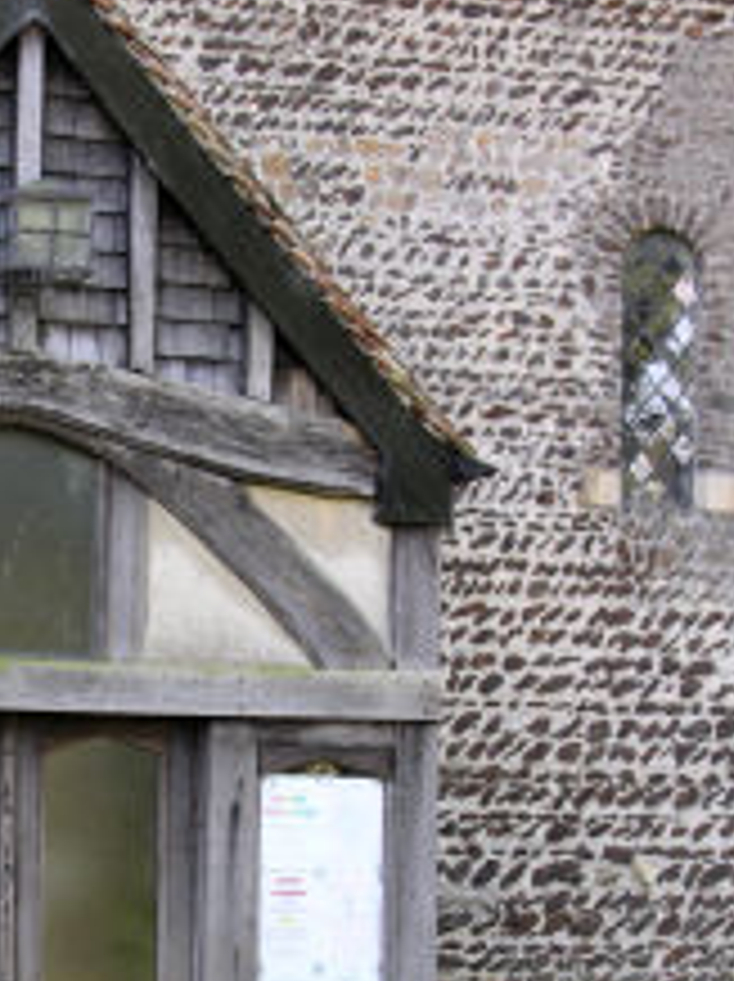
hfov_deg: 12.8
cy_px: 675
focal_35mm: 114
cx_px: 38
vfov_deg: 17.2
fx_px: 3229
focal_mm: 13.8
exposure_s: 1/51.7
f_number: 3.5
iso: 50
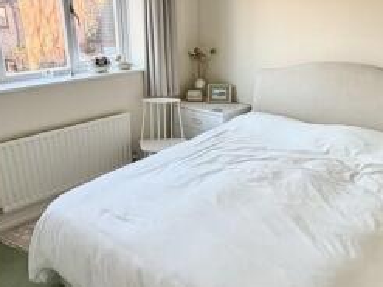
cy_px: 162
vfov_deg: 42.8
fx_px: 365
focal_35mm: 33
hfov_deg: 55.4
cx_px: 193
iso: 200
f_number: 2.2
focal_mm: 2.22
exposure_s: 1/121
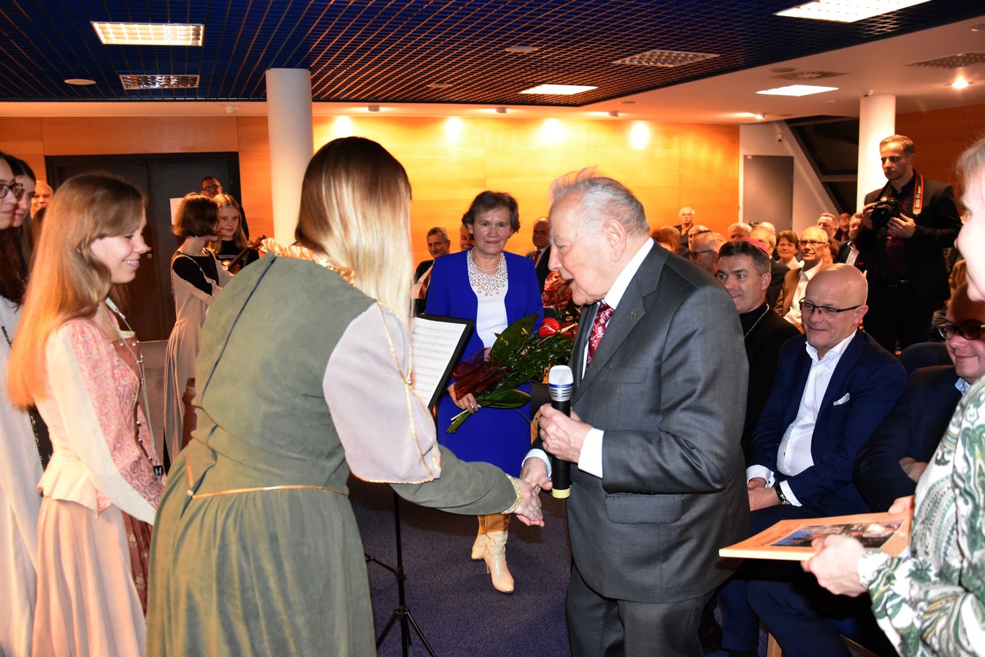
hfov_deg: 37.8
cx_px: 492
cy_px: 328
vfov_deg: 25.8
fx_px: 1437
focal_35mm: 52
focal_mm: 35
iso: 1800
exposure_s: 1/60
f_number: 4.5
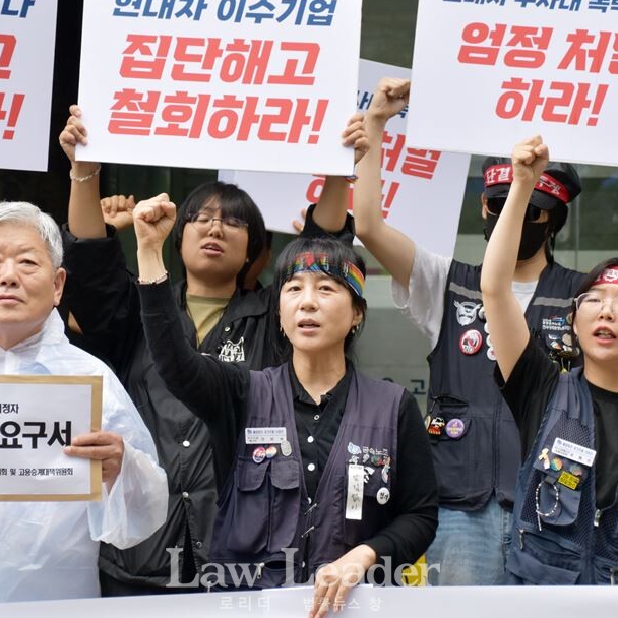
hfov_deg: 12.0
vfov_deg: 12.0
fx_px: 2949
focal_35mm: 146
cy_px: 279
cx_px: 288
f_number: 5
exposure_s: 1/320
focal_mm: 68
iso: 500
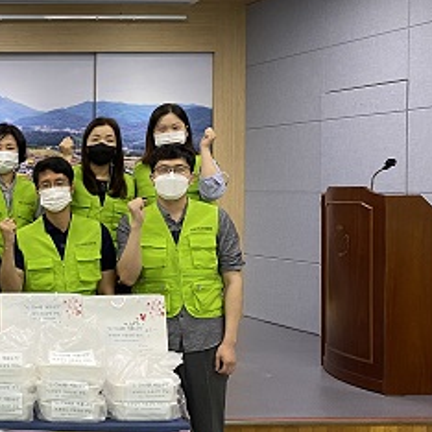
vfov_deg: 29.1
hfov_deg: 26.0
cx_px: -83
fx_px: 833
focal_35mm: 59
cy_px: 223
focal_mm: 4.25
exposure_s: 1/60
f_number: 1.8
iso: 100
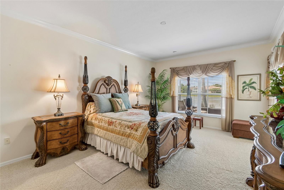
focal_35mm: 15
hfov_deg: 100.4
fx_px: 118
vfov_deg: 77.3
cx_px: 142
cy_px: 95
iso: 100
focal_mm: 10
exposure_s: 1/15
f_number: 7.1
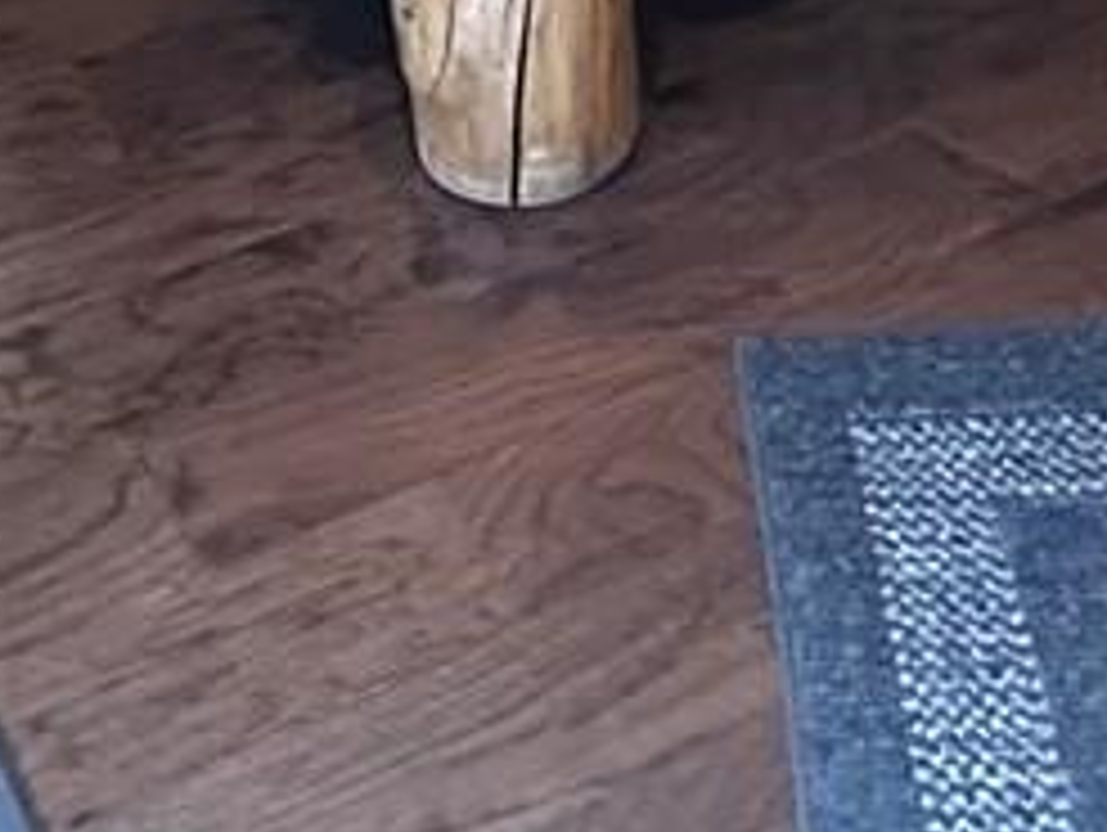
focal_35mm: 91
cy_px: -1210
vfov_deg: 12.5
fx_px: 2913
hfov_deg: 21.4
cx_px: 792
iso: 400
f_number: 2.2
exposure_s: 1/60
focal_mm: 2.22
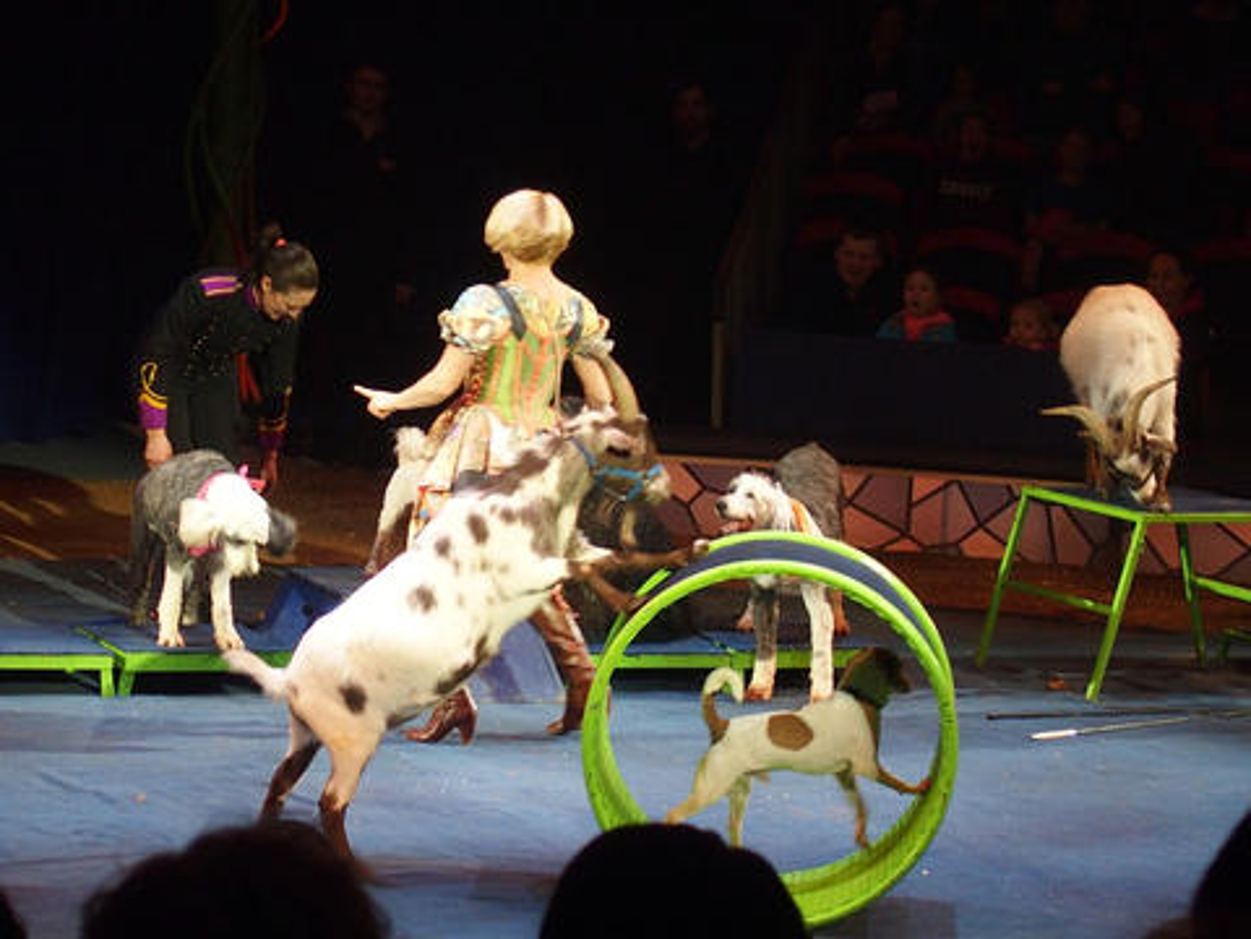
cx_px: 626
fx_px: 3072
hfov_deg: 23.0
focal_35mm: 85
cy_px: 470
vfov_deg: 17.4
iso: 400
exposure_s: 1/60
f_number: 2.8
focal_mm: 17.8
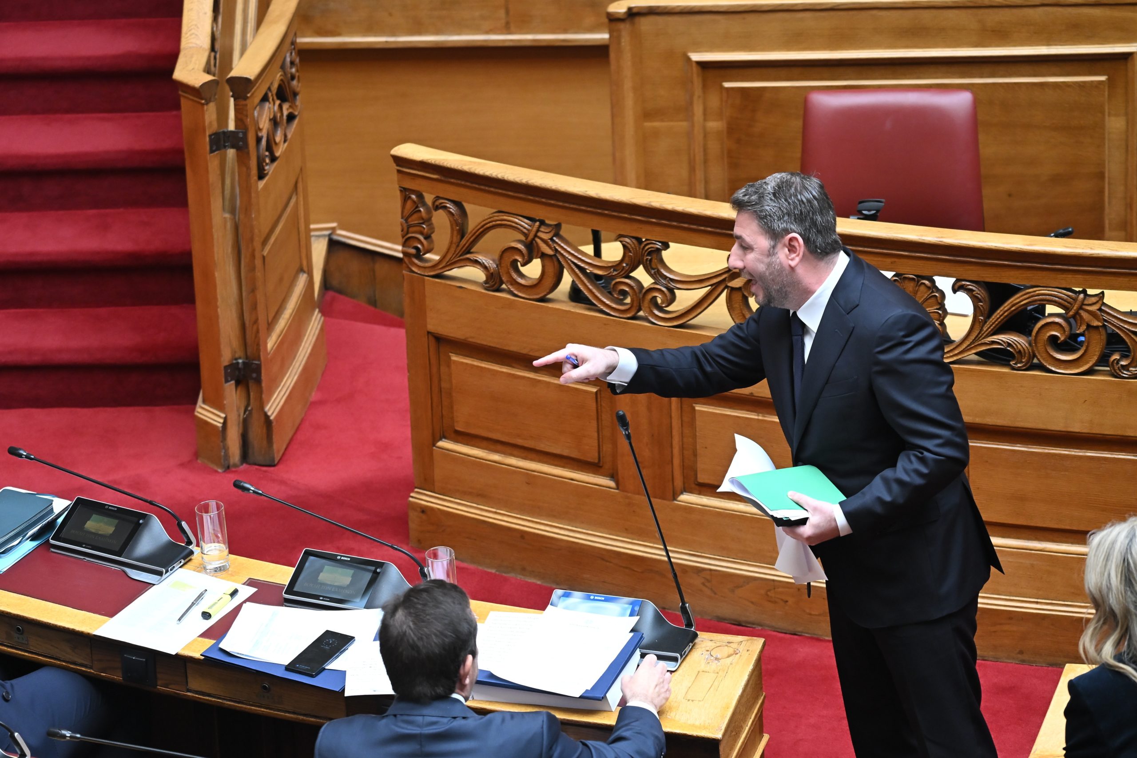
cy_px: 379
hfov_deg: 11.4
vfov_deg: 7.6
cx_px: 568
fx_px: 5685
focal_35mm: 180
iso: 2800
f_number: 5.6
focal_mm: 180
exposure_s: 1/250
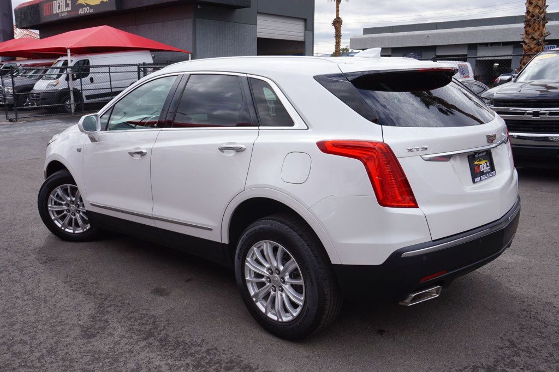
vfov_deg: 39.9
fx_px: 512
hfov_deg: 57.2
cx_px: 280
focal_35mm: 33
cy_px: 186
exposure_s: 1/80
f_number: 13
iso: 100
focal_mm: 22
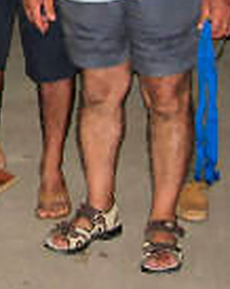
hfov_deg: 9.4
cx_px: -80
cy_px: -118
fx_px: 1366
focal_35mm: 160
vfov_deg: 11.7
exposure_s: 1/60.1
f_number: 2.8
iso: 74
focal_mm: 7.8
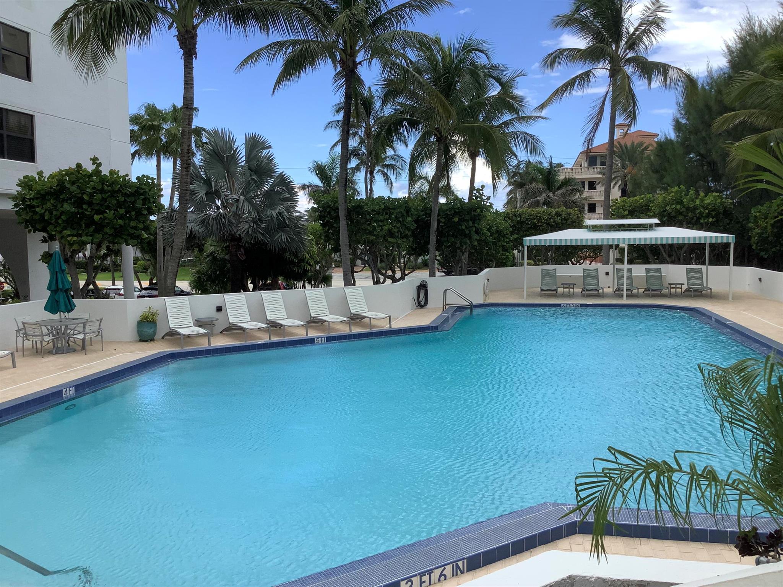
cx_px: 392
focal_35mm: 31
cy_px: 294
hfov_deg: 58.4
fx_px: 701
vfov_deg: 45.4
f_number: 2.4
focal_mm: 3.3
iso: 25
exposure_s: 1/696
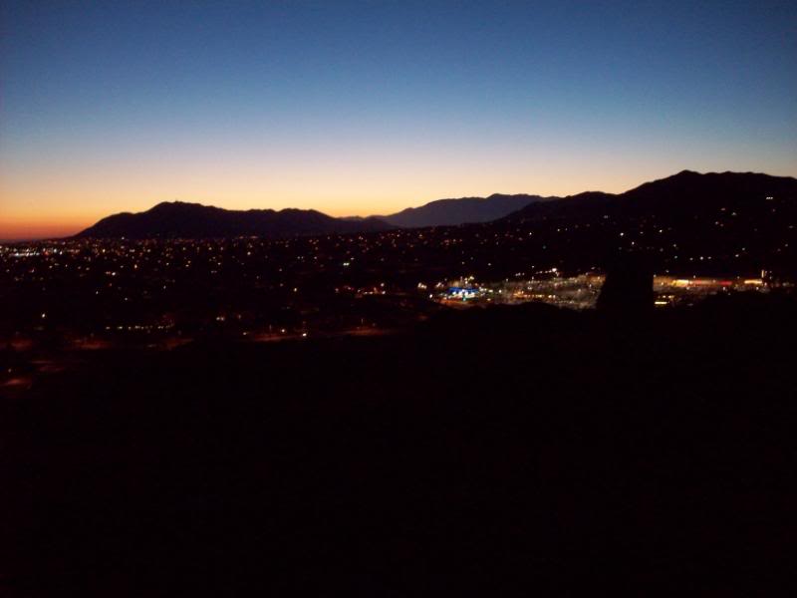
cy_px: 299
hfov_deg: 50.1
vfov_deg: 38.7
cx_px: 398
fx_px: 852
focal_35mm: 37
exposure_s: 1/8
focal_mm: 6.2
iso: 200
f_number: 2.8
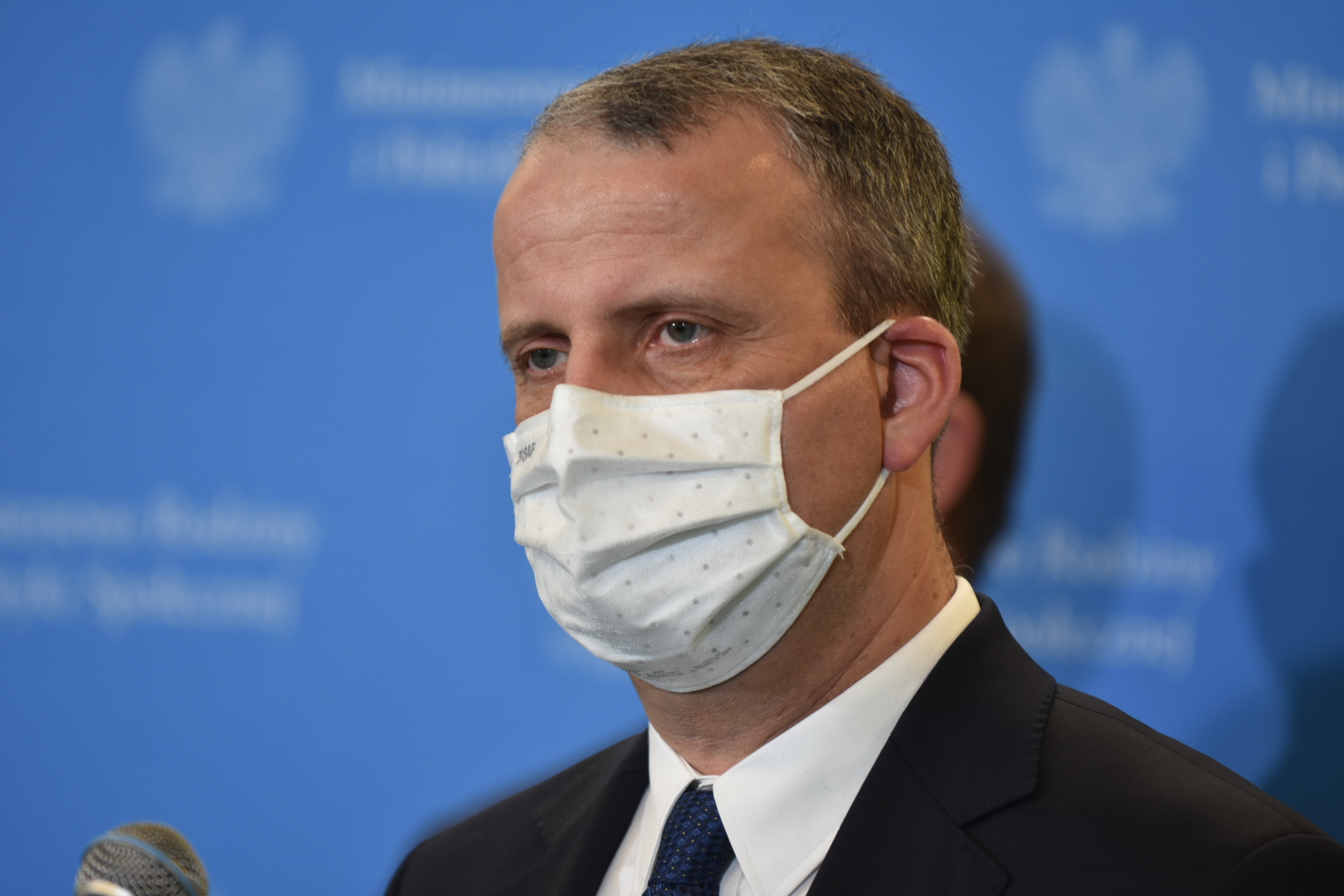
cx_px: 672
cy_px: 448
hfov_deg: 6.9
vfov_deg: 4.6
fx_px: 11199
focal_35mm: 300
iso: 400
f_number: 2.8
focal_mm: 200
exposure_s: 1/125
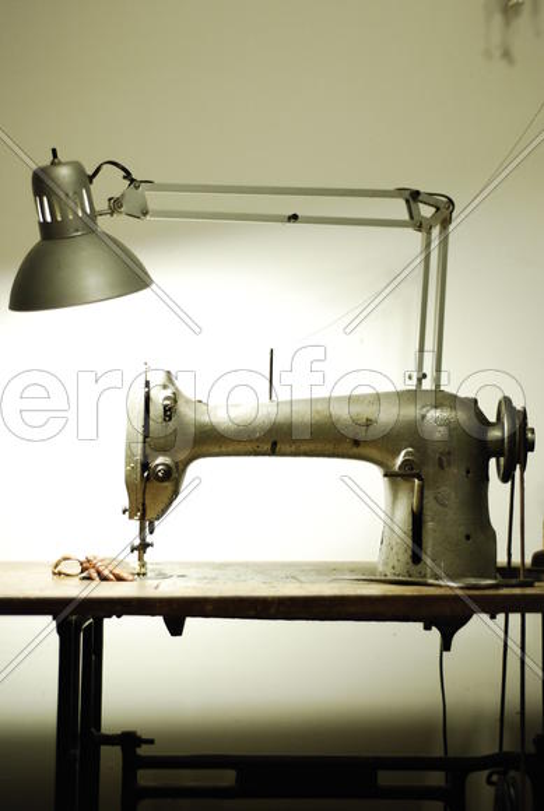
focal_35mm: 75
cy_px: 406
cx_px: 272
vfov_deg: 26.9
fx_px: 1693
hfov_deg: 18.3
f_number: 1.8
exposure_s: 1/125
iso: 800
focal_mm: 50
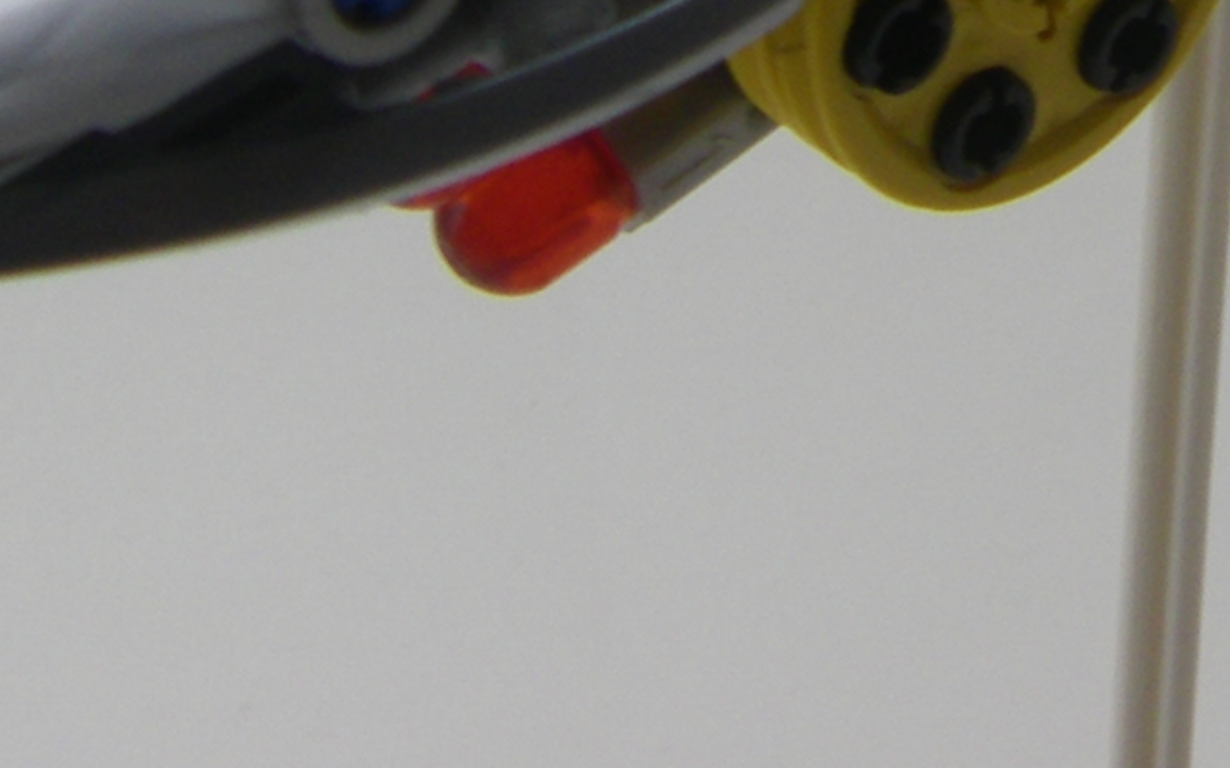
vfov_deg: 7.6
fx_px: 5497
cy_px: -836
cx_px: 1176
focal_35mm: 164
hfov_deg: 12.6
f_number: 3.5
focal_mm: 6.3
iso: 64
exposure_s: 1/100
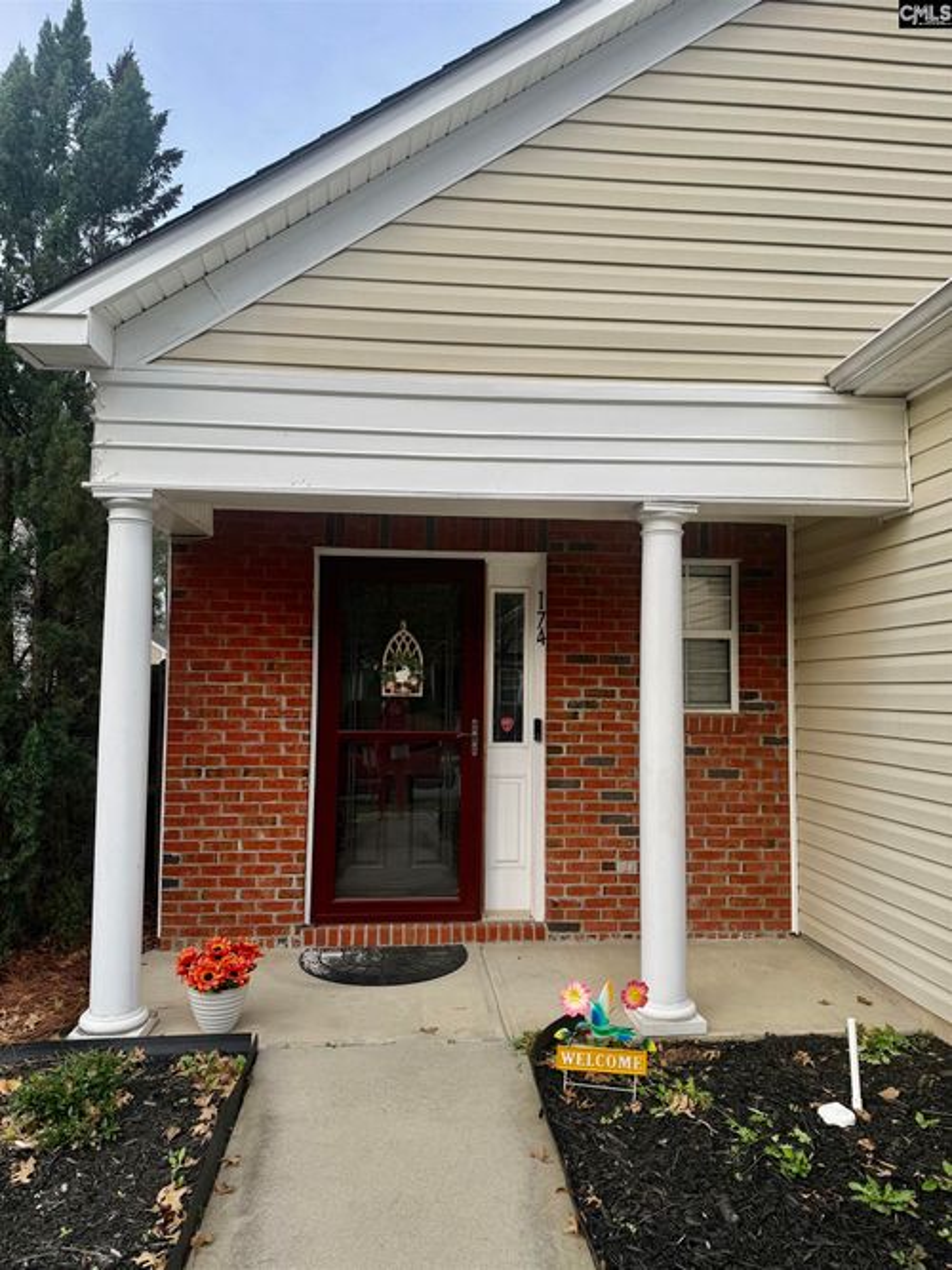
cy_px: 635
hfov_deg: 56.8
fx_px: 880
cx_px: 476
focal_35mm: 24
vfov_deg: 71.6
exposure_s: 1/1230
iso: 80
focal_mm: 6.76
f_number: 1.78
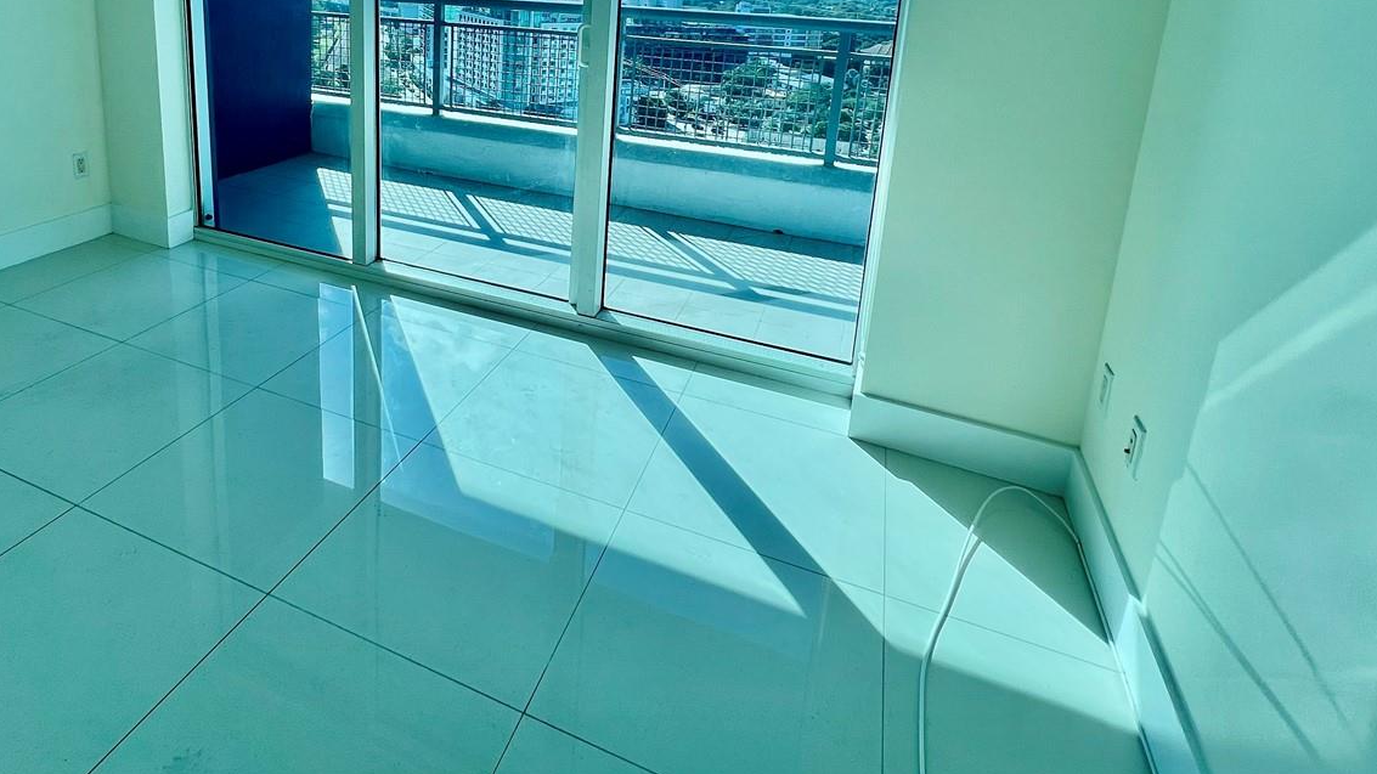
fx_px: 730
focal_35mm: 20
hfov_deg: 85.4
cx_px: 540
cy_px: 118
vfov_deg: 51.1
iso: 32
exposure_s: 1/605
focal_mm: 1.57
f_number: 1.8
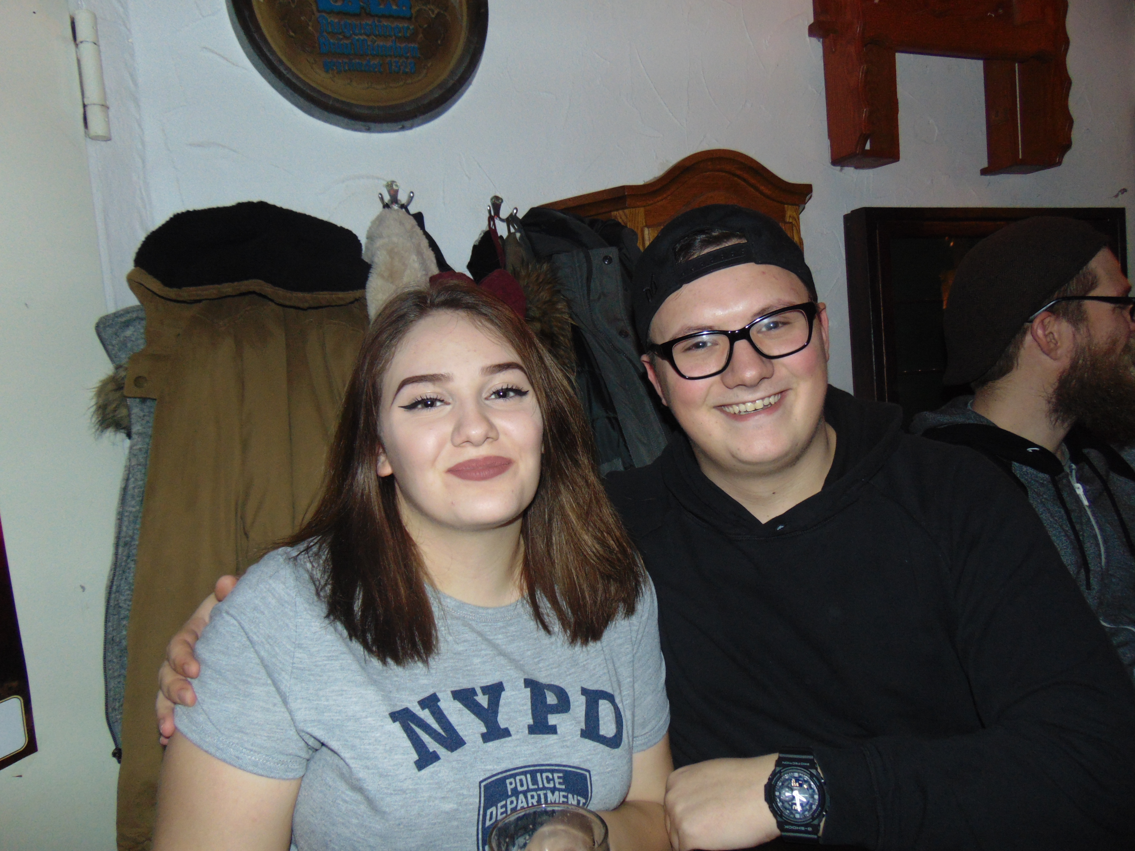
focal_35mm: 25
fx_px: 820
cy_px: 426
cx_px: 568
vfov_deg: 54.9
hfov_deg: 69.4
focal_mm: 4.5
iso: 200
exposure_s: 1/8
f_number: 3
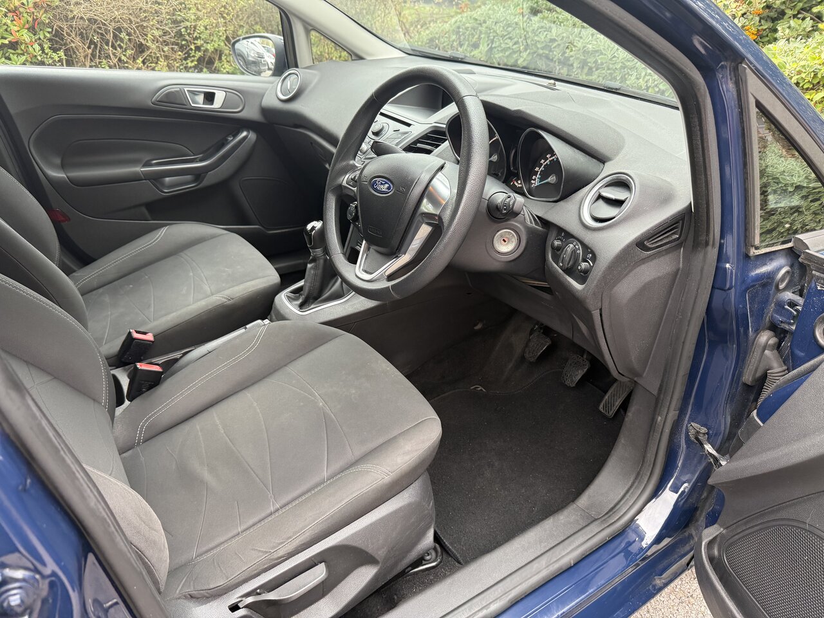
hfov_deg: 71.6
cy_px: 309
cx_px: 412
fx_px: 571
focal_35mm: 24
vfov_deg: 56.8
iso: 200
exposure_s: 1/121
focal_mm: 6.76
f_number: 1.78
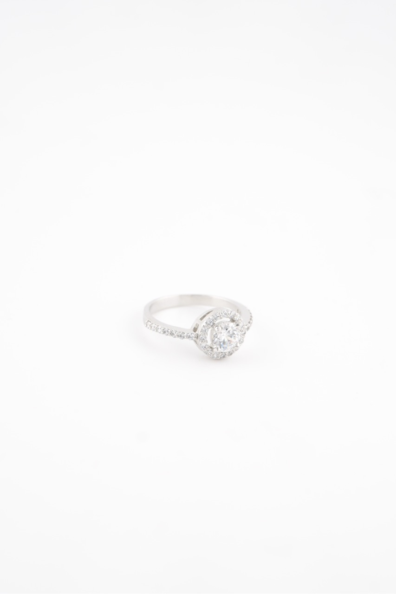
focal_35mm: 70
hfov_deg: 19.3
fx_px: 1163
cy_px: 297
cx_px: 198
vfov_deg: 28.7
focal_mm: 47
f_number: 7.1
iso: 100
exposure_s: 1/40
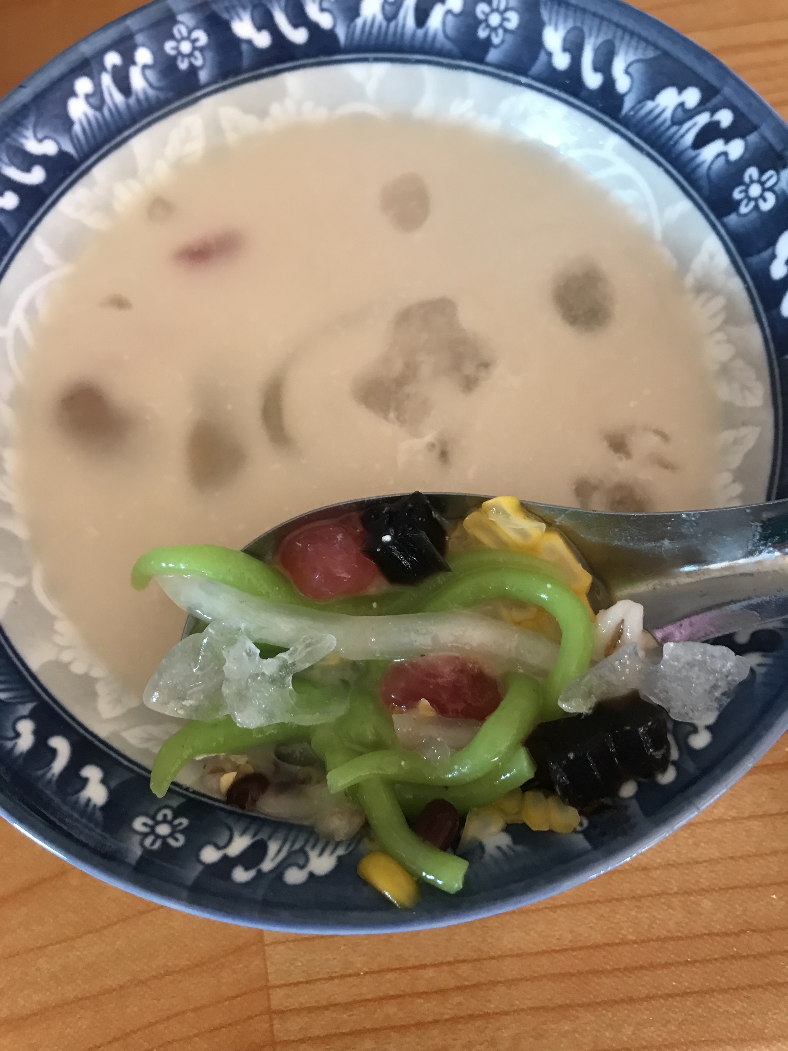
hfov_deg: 49.7
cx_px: 394
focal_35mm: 28
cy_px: 526
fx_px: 850
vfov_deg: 63.4
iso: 64
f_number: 1.8
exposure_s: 1/17
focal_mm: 3.99
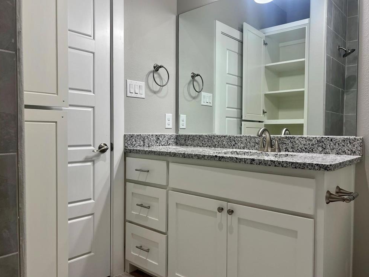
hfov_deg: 65.3
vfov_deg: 51.4
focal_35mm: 27
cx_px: 184
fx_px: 288
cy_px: 137
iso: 80
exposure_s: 1/120
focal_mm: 5.7
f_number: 1.5
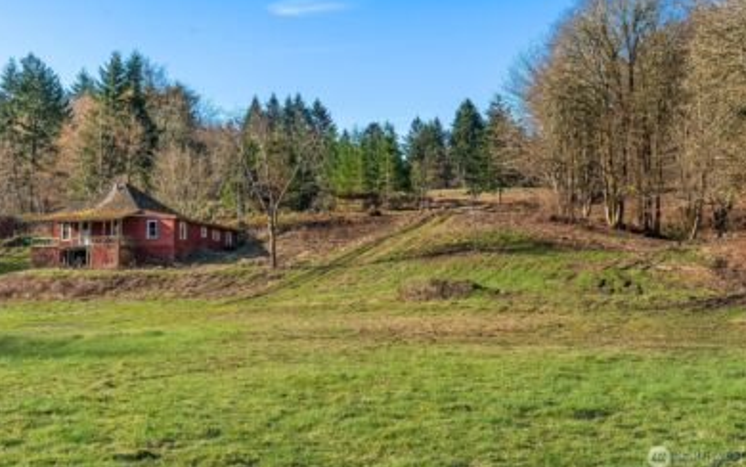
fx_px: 948
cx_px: 375
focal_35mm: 47
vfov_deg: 27.6
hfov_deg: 42.9
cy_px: 219
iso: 200
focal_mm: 44.6
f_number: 9
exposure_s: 1/250
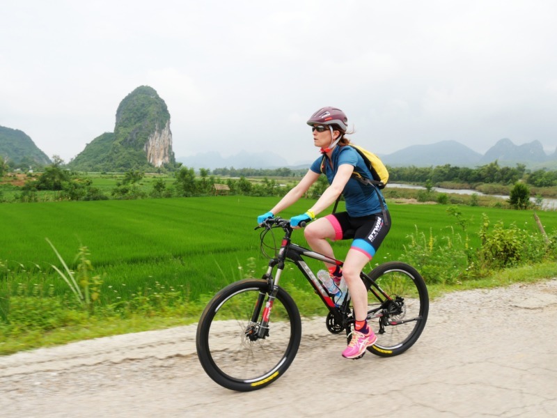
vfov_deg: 49.7
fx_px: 451
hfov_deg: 63.4
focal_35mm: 28
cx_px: 278
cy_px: 209
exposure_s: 1/200
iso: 200
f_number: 11
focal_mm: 14
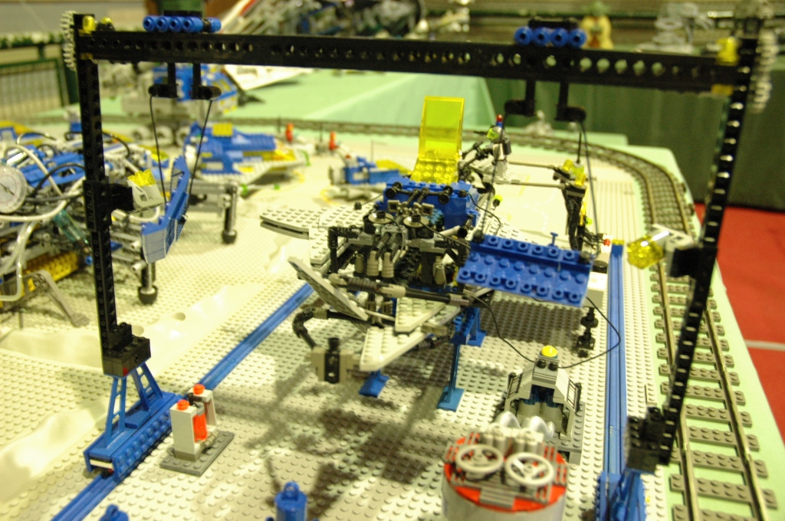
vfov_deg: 36.8
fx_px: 784
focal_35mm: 36
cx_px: 392
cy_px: 260
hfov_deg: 53.2
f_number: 4.5
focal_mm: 24
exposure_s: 1/8
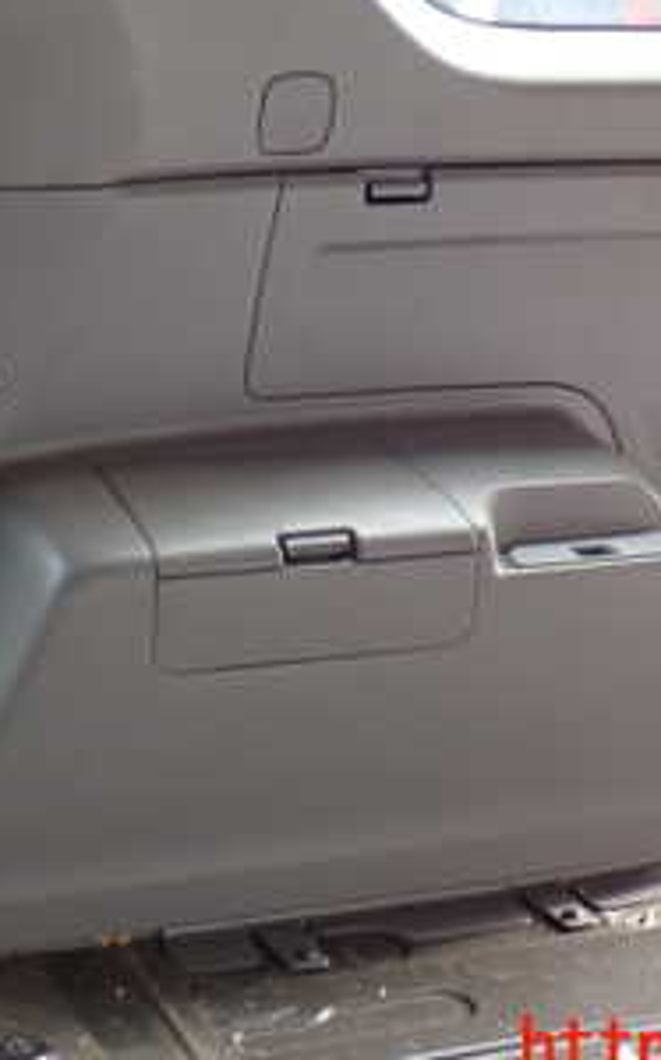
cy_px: 300
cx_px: 258
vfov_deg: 23.6
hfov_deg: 15.0
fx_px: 2512
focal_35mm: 87
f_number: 2.8
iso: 250
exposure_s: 1/40
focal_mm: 7.31
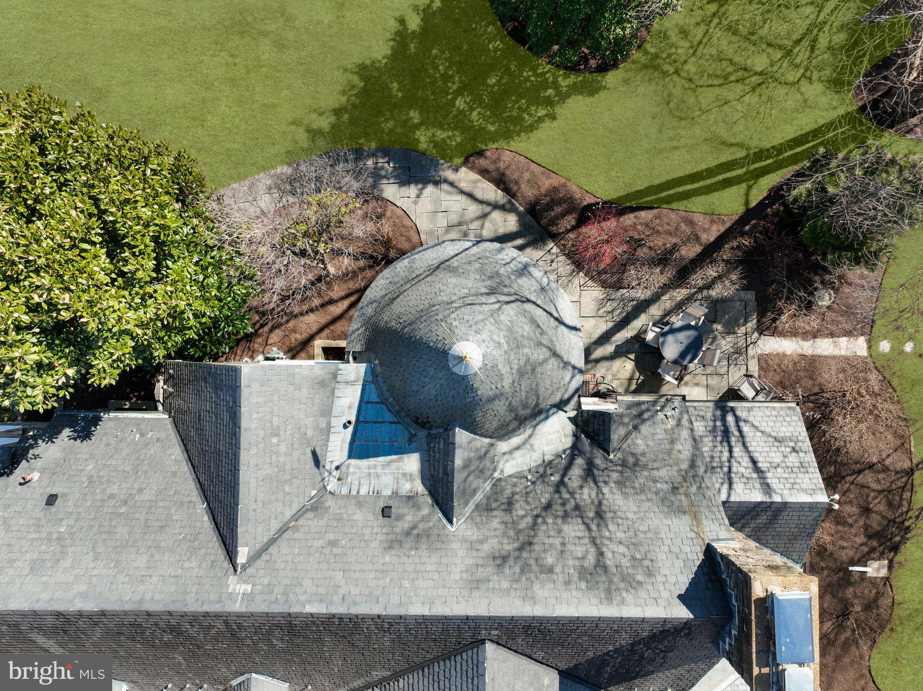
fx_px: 640
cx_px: 462
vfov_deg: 56.8
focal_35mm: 24
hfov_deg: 71.6
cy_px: 346
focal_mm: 12.29
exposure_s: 1/500
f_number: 2.8
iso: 110
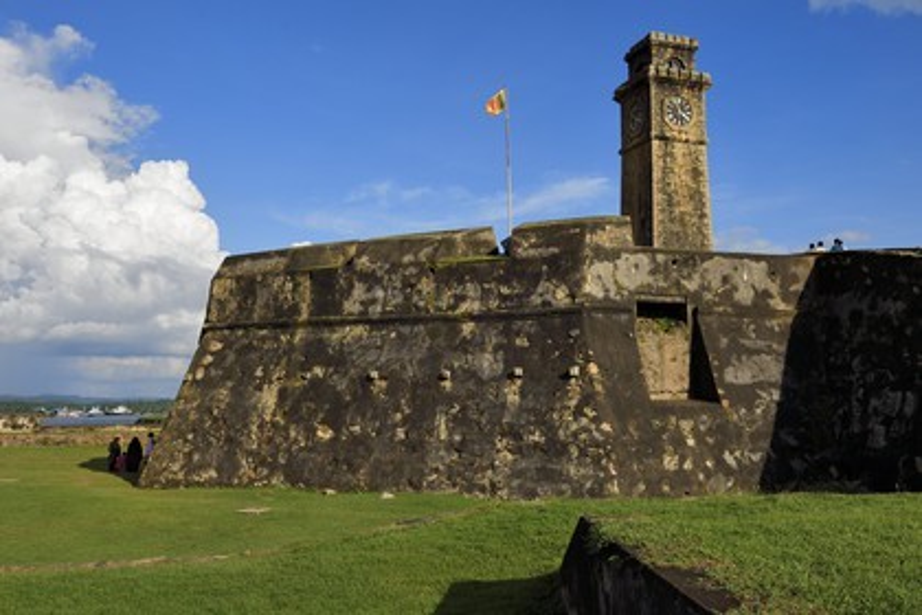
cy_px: 308
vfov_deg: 41.1
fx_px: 819
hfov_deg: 58.7
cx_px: 461
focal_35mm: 32
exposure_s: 1/200
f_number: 14
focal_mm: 32
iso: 200
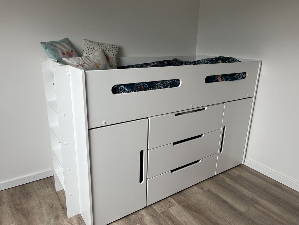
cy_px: 112
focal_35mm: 26
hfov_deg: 67.3
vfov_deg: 53.1
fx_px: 225
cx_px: 150
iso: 50
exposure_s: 1/122
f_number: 1.6
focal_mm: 5.1
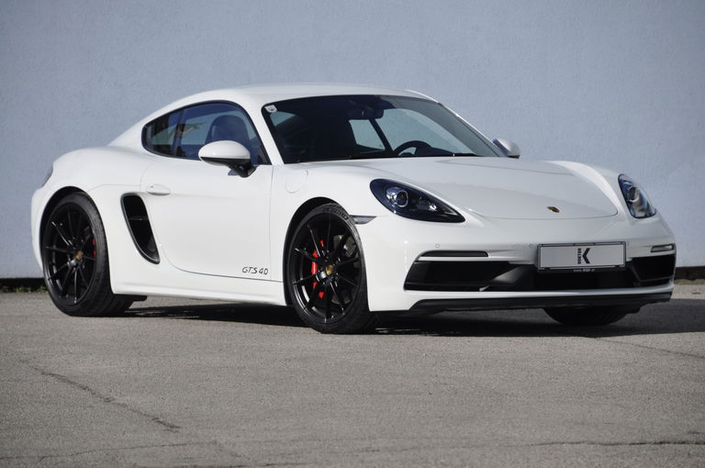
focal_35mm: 232
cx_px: 352
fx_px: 4547
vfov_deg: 5.9
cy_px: 234
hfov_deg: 8.9
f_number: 6
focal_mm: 155
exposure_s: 1/1250
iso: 500
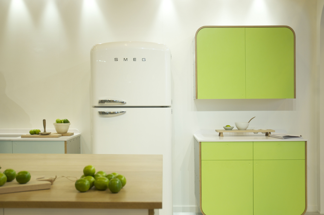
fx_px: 364
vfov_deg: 32.9
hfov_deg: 48.0
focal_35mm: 40
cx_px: 162
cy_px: 108
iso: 400
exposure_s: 1/60
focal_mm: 27
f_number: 4
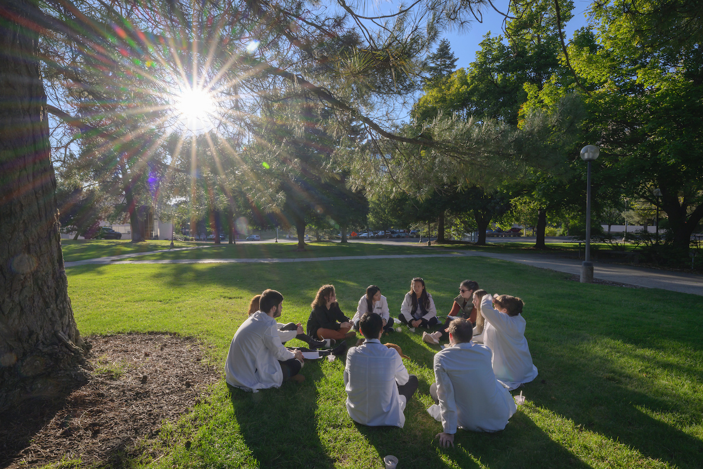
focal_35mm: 20
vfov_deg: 63.2
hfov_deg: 85.4
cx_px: 352
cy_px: 234
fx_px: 381
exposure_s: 1/60
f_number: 22
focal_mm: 19.5
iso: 100
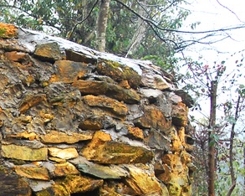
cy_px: 225
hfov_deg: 13.3
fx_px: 1000
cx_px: -106
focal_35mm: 138
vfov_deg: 11.0
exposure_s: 1/60
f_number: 4
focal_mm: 28
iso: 200
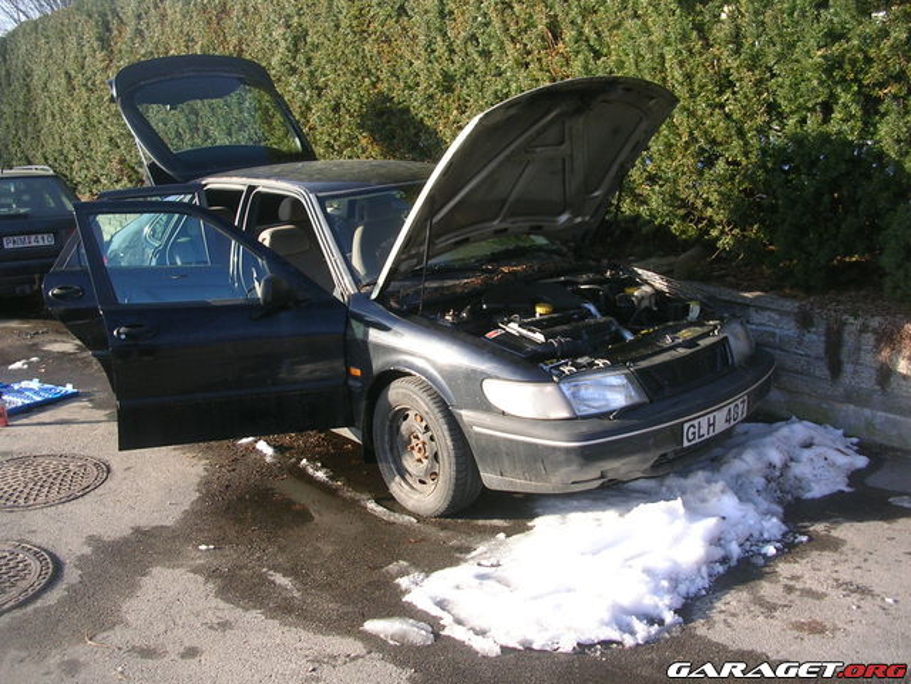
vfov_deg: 37.7
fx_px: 1000
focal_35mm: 38
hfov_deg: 49.0
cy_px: 342
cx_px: 456
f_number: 2.8
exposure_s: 1/248
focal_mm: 5.8
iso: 50
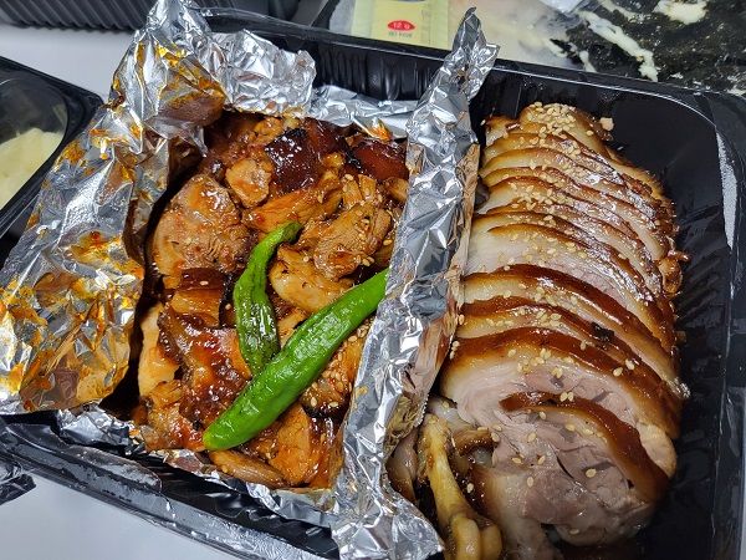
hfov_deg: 67.3
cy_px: 280
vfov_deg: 53.1
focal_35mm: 26
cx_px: 373
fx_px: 560
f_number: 1.8
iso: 250
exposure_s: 1/120
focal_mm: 4.25
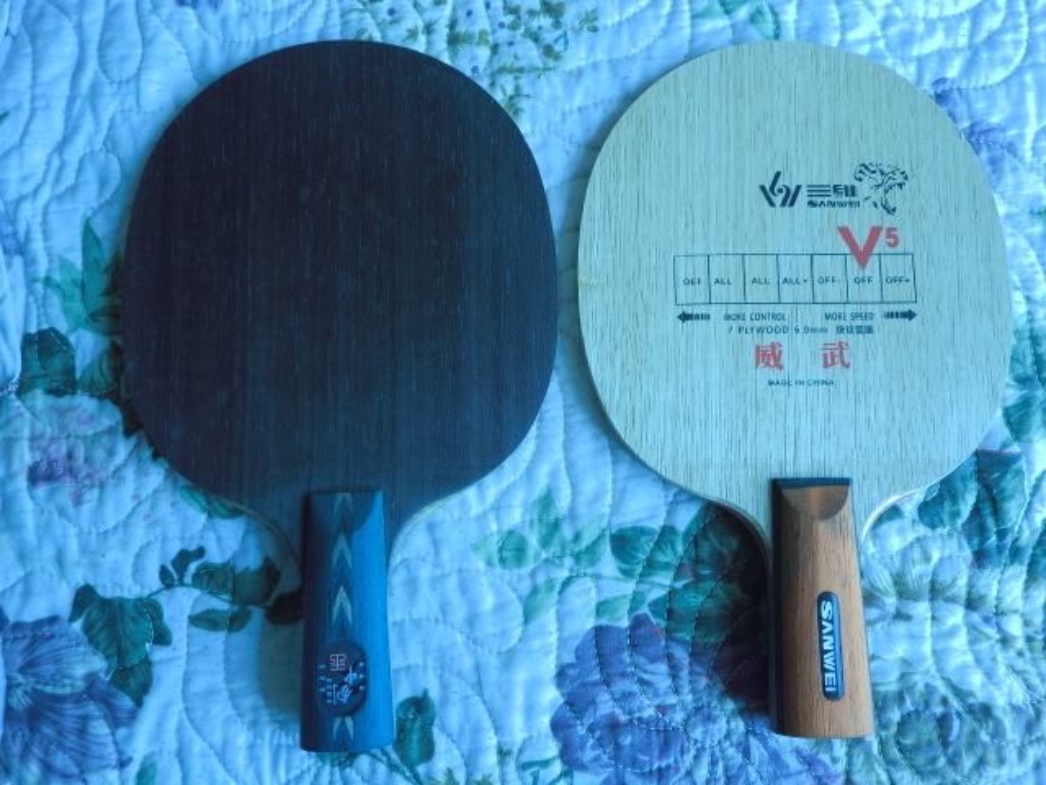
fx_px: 937
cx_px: 523
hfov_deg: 58.4
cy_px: 392
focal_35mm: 31
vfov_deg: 45.4
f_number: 2.9
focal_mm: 5.64
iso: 80
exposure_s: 1/60
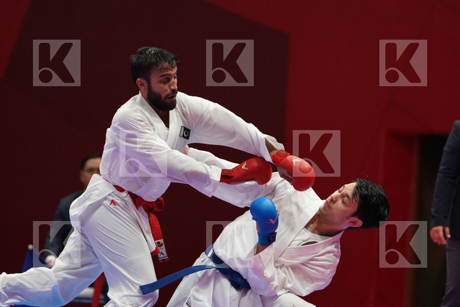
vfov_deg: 4.6
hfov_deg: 6.9
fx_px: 3833
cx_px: 230
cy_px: 154
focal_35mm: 300
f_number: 4
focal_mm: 200
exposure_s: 1/1000
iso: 3200
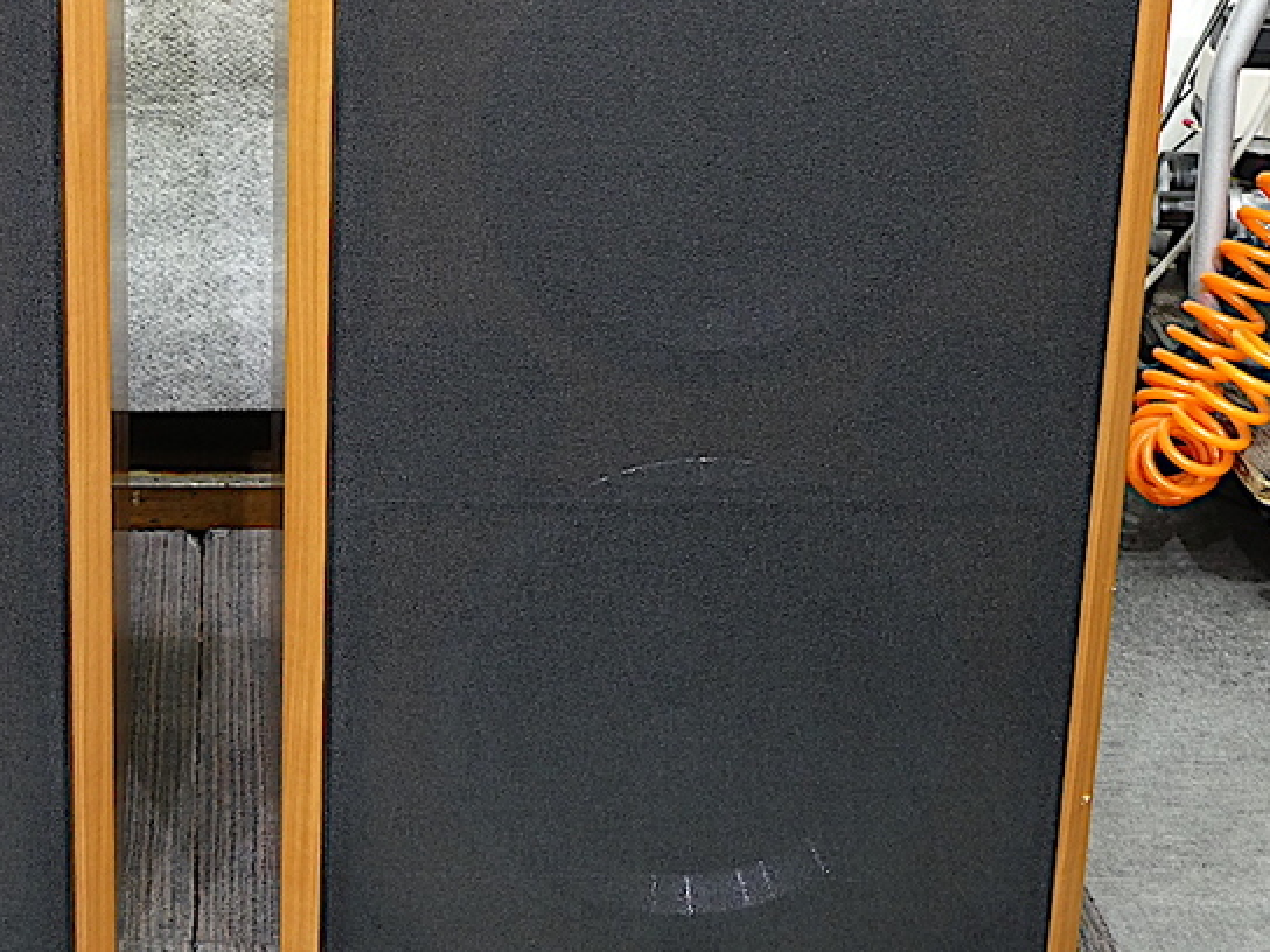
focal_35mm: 83
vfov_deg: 17.7
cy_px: 315
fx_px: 3045
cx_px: 196
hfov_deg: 23.1
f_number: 4
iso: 200
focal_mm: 8.4
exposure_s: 1/2.5
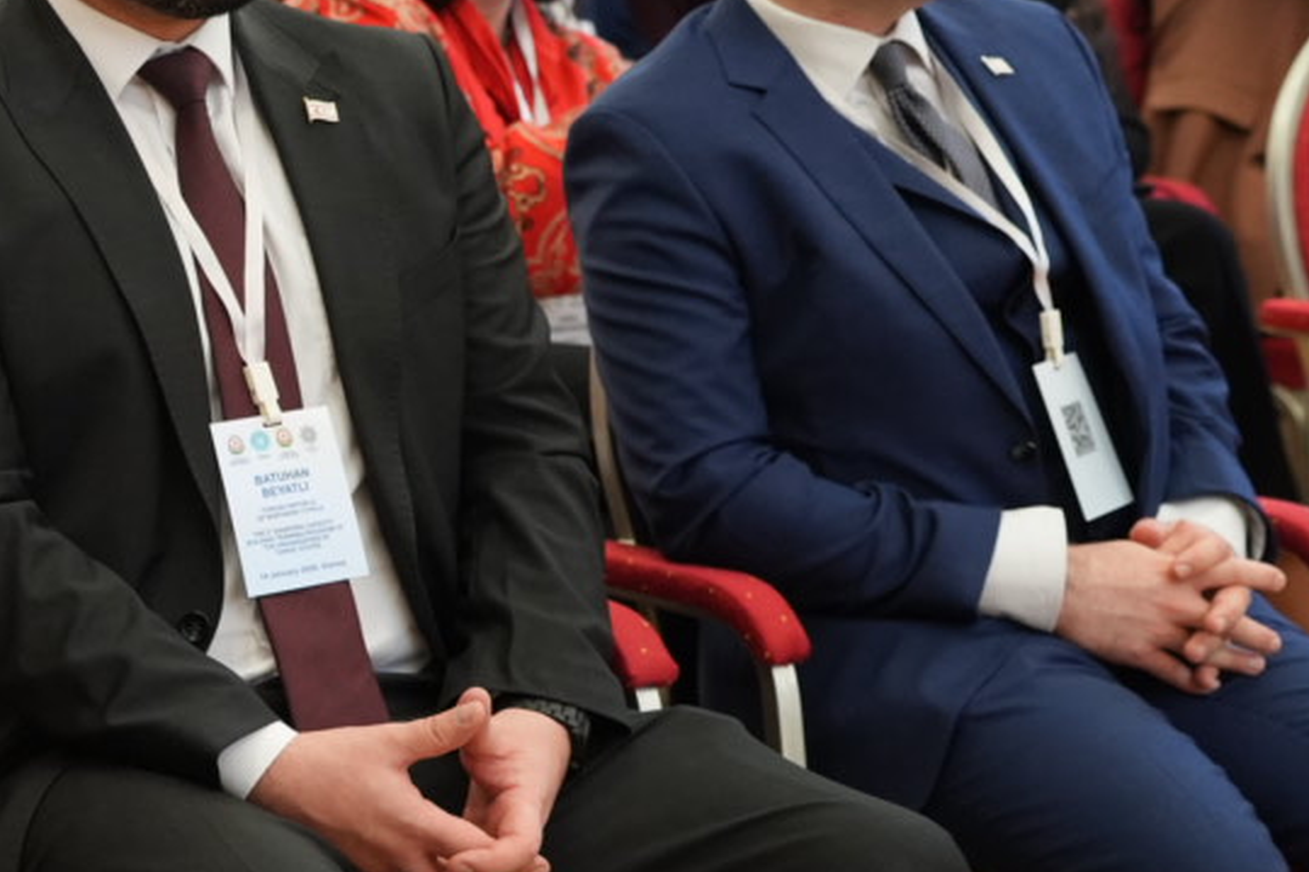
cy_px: 445
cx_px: -340
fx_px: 3817
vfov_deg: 13.0
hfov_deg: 18.3
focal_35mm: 105
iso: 1600
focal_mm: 35
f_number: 3.2
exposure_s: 1/160
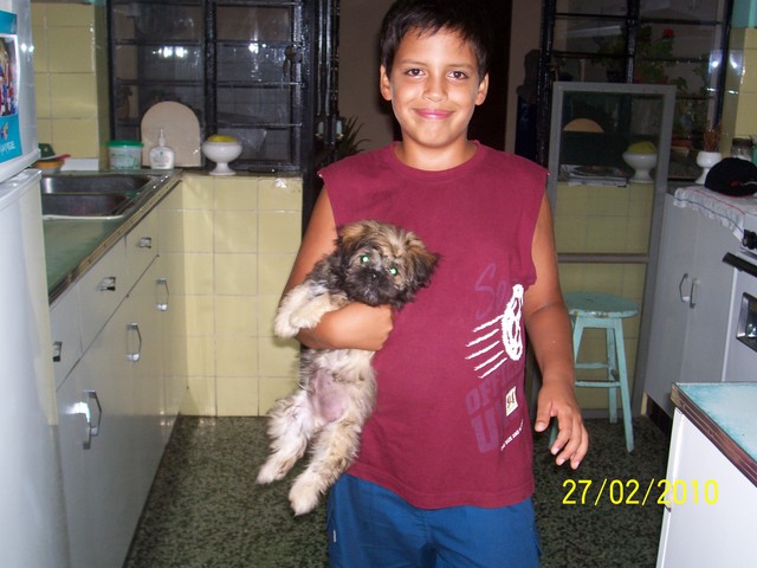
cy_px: 284
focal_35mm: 42
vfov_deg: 34.3
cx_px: 378
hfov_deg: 44.8
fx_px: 918
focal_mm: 7
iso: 80
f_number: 2.9
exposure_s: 1/68.5
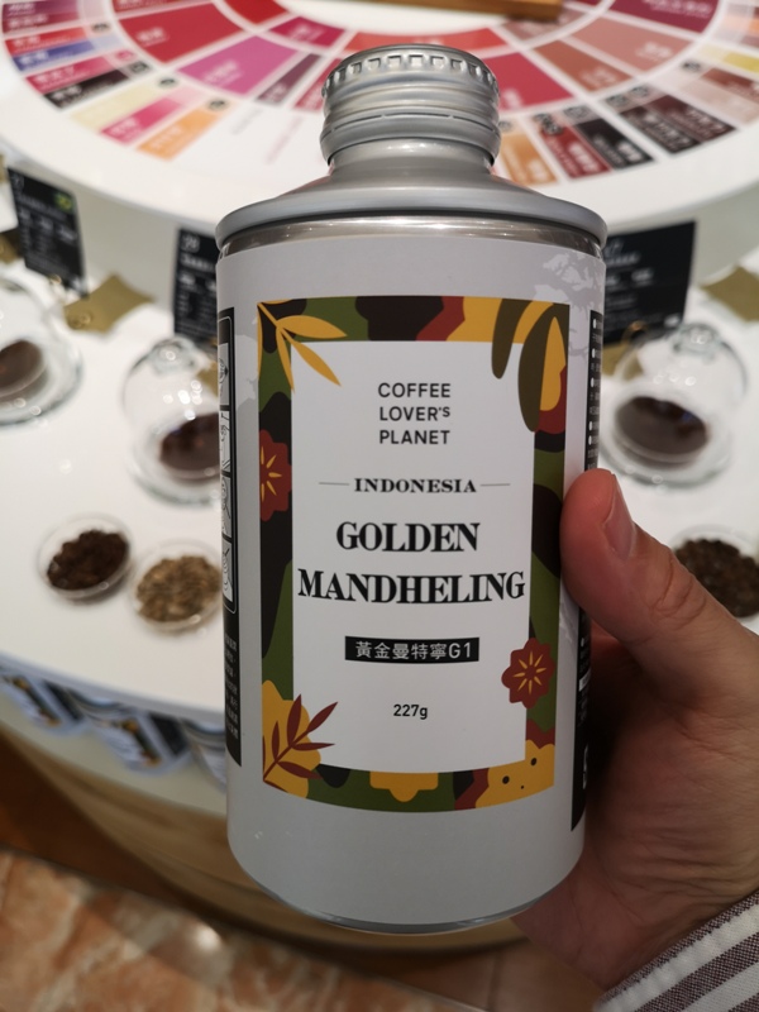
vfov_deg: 65.3
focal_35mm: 27
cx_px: 380
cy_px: 506
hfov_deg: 51.4
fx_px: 789
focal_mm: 3.95
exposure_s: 1/50
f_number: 1.8
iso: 64
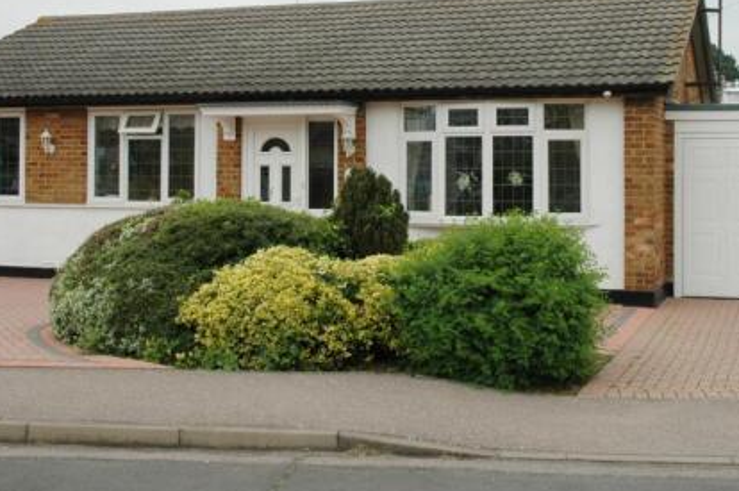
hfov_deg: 35.0
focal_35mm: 57
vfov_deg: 23.5
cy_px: 136
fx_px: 1169
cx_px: 423
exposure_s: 1/320
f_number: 9
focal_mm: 24
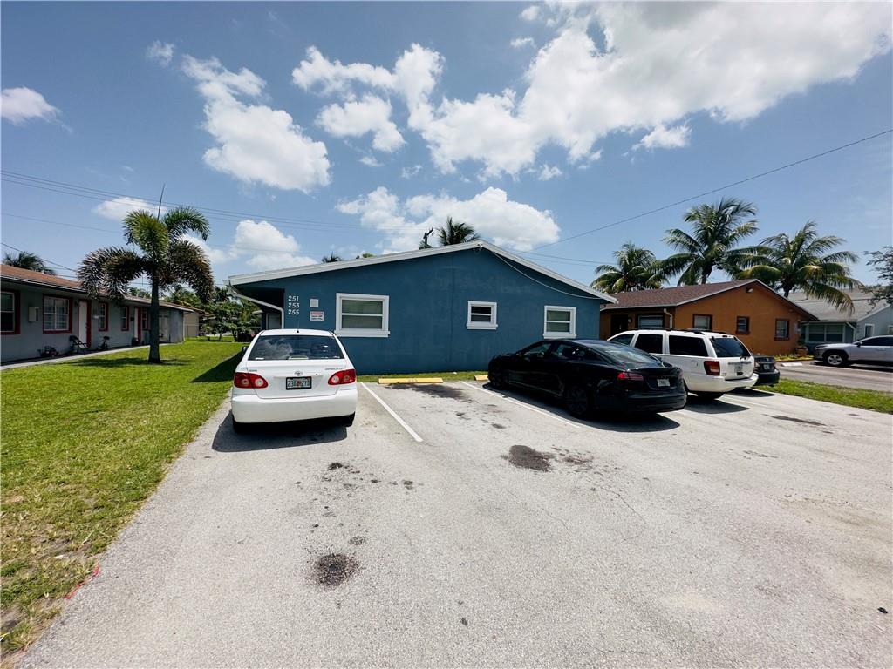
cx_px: 446
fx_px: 361
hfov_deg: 102.1
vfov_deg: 85.7
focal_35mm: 14
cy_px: 334
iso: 50
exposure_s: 1/3401
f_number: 2.2
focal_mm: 2.22
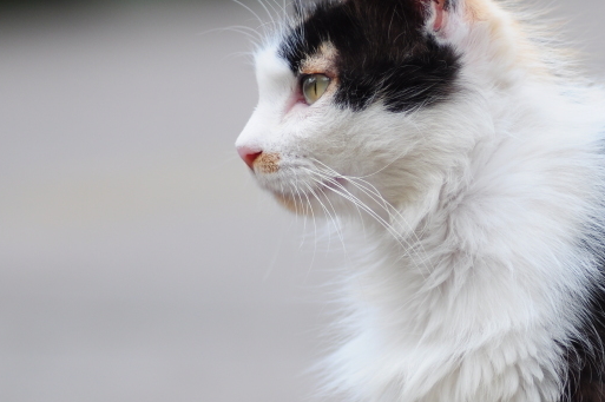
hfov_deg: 3.8
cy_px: 211
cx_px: 468
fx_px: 9049
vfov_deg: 2.5
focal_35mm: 539
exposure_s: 1/320
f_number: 2.8
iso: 200
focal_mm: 180
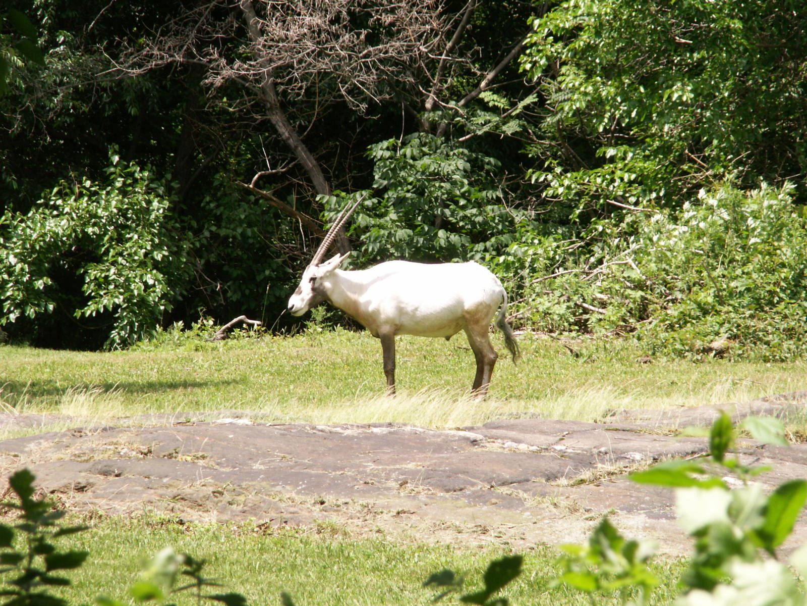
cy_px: 303
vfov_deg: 6.9
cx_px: 404
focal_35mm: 215
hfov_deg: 9.2
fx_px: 5012
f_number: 6.3
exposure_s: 1/125
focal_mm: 35.22
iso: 50
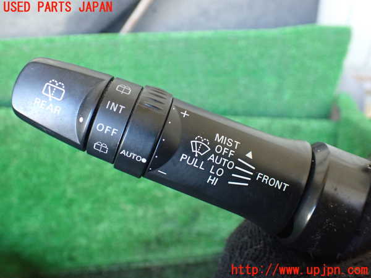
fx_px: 322
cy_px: 139
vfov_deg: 46.8
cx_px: 186
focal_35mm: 30
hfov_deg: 60.0
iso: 800
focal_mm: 5.4
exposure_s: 1/100
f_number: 2.3
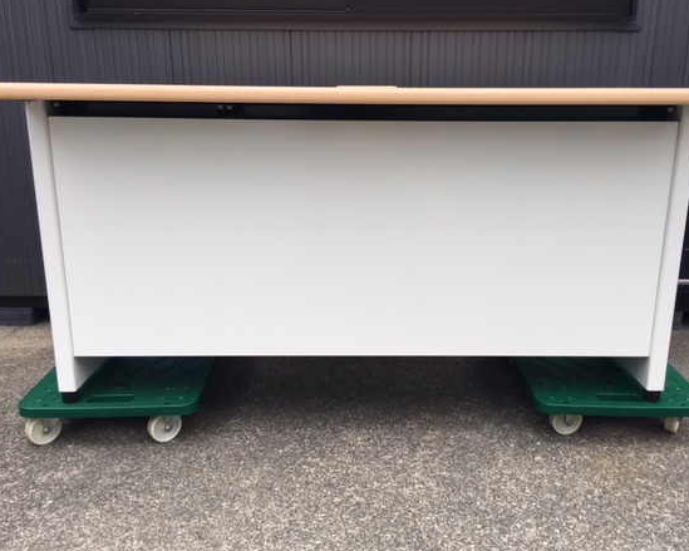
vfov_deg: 44.5
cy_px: 276
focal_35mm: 33
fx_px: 673
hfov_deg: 54.2
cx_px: 365
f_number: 2.2
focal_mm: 4.15
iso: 25
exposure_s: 1/437
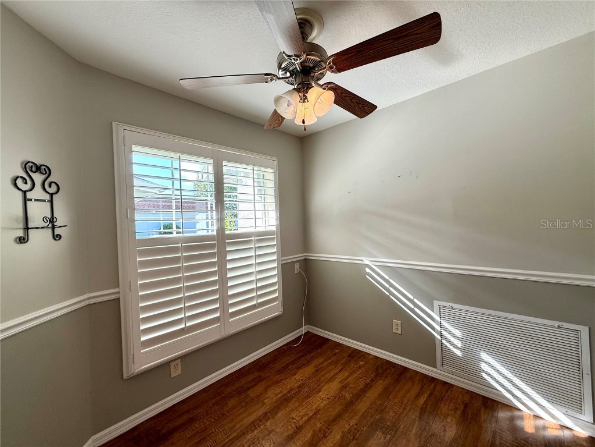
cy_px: 224
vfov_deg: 85.7
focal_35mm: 14
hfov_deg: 102.1
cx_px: 298
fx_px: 241
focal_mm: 2.22
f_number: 2.2
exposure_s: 1/121
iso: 64
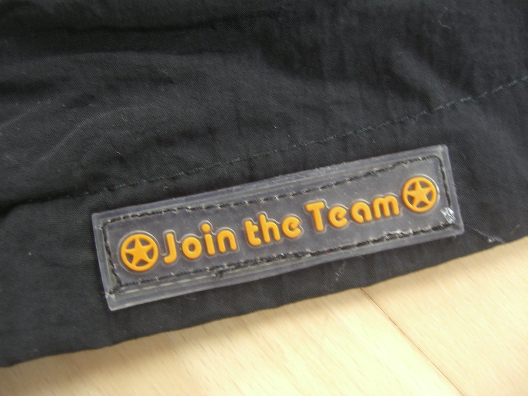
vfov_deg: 37.7
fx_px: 580
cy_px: 198
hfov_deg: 49.0
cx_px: 264
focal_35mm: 38
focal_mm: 7.9
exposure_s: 1/25
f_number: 2.8
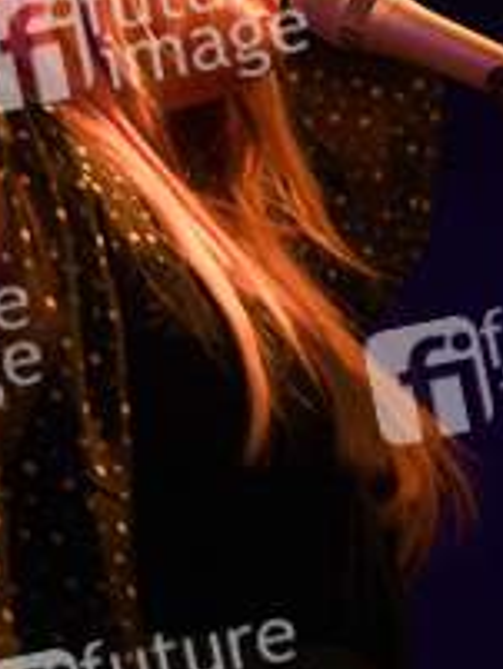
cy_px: 200
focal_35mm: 383
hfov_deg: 3.9
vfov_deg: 5.2
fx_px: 7413
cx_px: 233
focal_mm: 200
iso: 2000
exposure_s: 1/250
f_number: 3.2
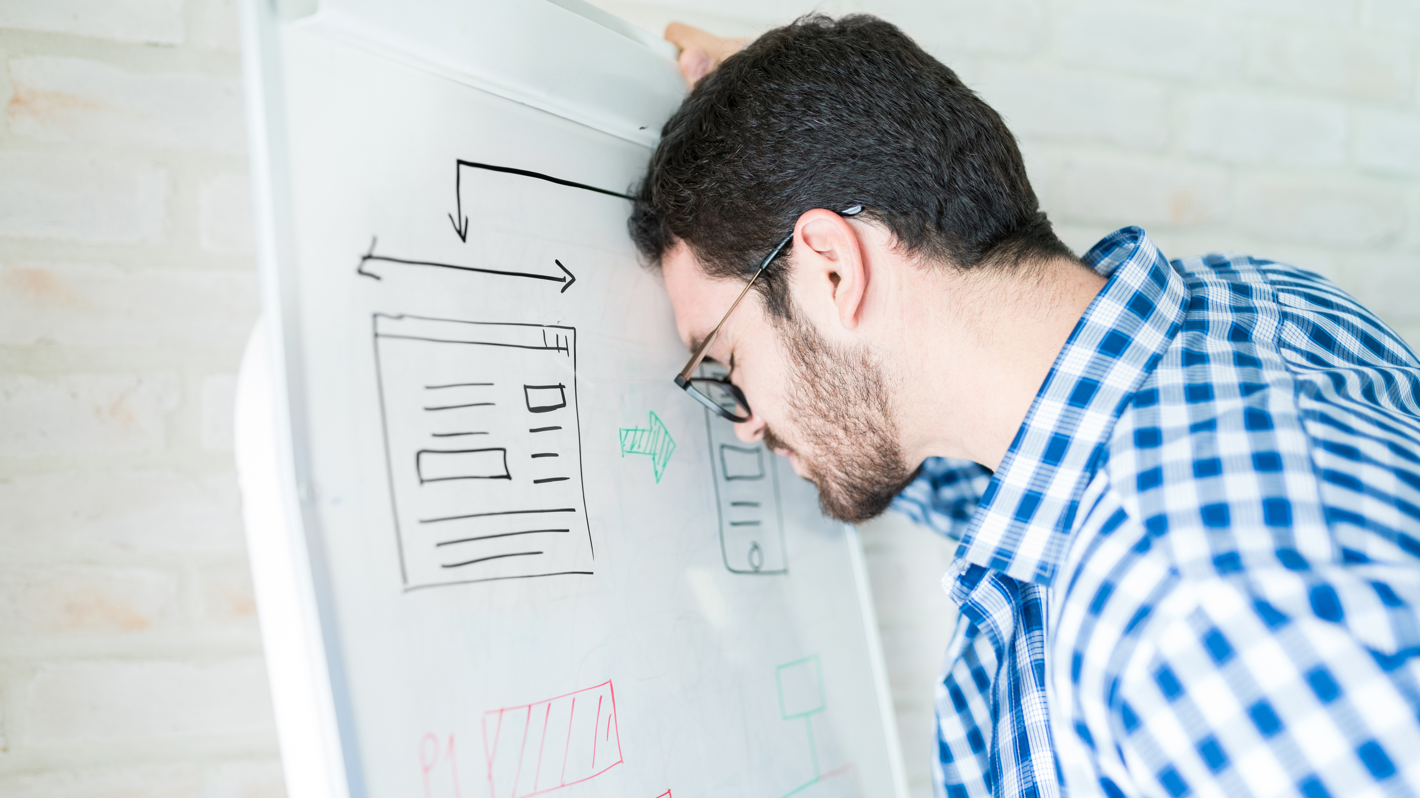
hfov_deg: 54.0
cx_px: 715
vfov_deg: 31.9
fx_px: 1393
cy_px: 474
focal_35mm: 37
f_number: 1.8
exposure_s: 1/100
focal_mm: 35
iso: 800
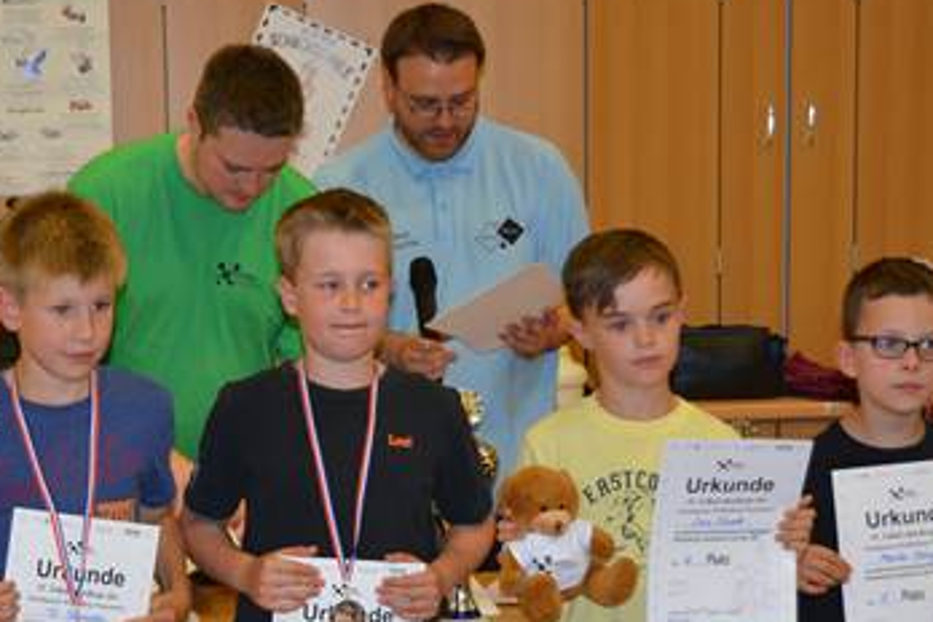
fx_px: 2280
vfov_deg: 15.4
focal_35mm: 88
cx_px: 357
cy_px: 499
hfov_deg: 23.1
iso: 800
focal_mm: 34
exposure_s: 1/60
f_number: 4.5
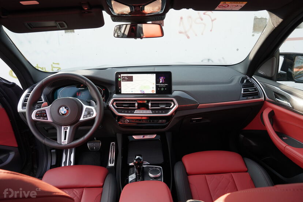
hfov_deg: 73.7
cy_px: 101
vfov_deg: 53.1
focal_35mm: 24
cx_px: 152
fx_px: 202
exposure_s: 1/200
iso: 1250
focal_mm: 24
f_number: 8
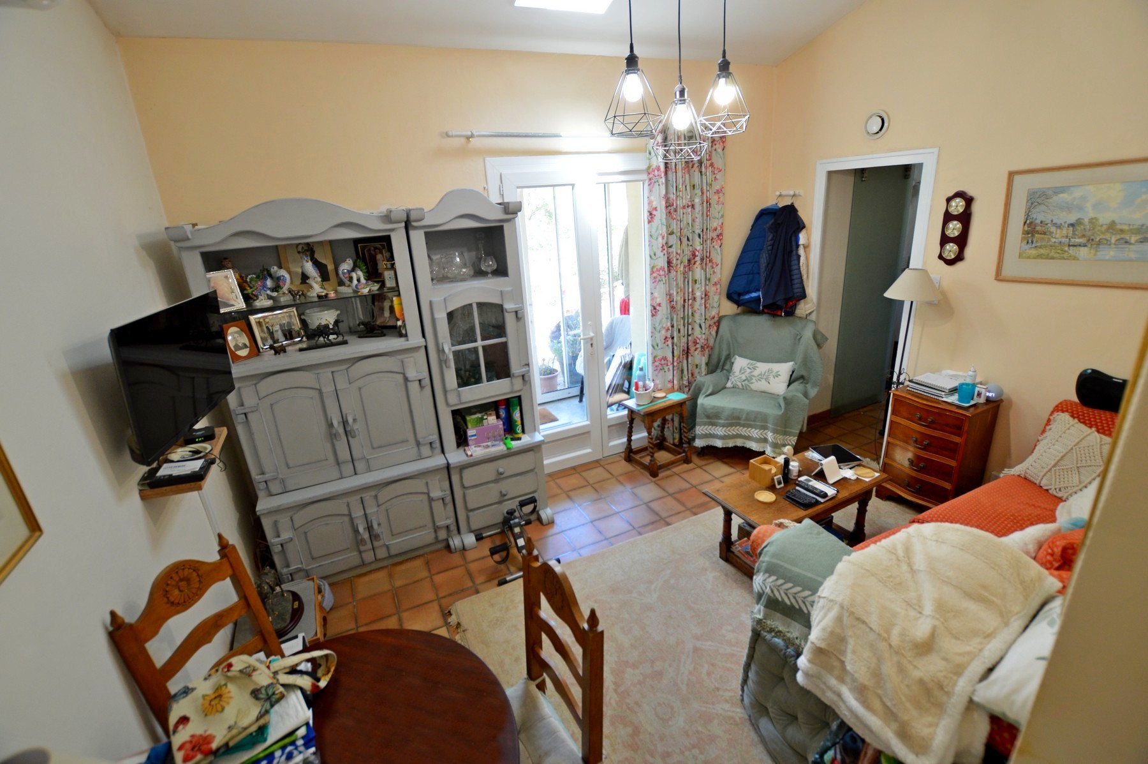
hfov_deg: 100.4
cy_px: 382
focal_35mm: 15
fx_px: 478
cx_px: 574
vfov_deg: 77.2
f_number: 3.5
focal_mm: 10
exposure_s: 1/60
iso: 400
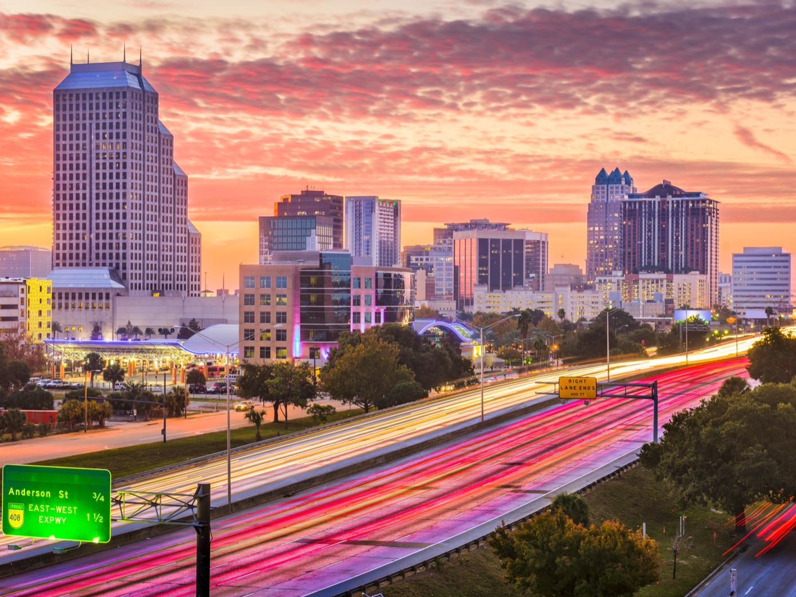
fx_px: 1564
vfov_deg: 21.6
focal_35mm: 68
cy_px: 302
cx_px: 370
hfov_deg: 28.6
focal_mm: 62
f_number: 6.3
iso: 31
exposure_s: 6
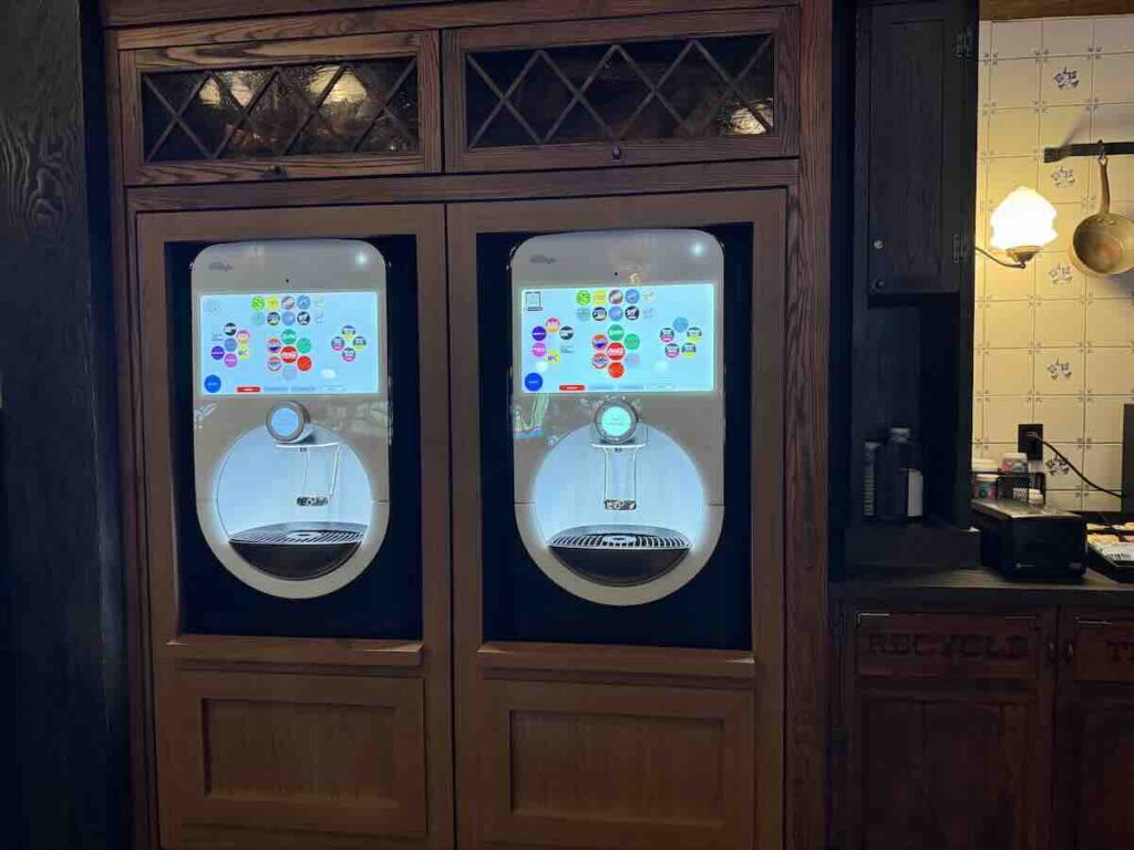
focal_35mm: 24
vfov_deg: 56.8
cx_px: 567
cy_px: 425
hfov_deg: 71.6
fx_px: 786
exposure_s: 1/59
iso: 640
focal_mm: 6.76
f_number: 1.78
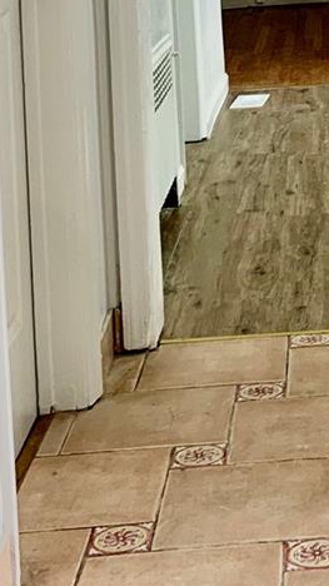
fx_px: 1443
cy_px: -210
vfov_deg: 20.6
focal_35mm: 93
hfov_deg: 12.8
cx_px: 363
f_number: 1.8
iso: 64
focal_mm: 4.25
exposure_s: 1/121
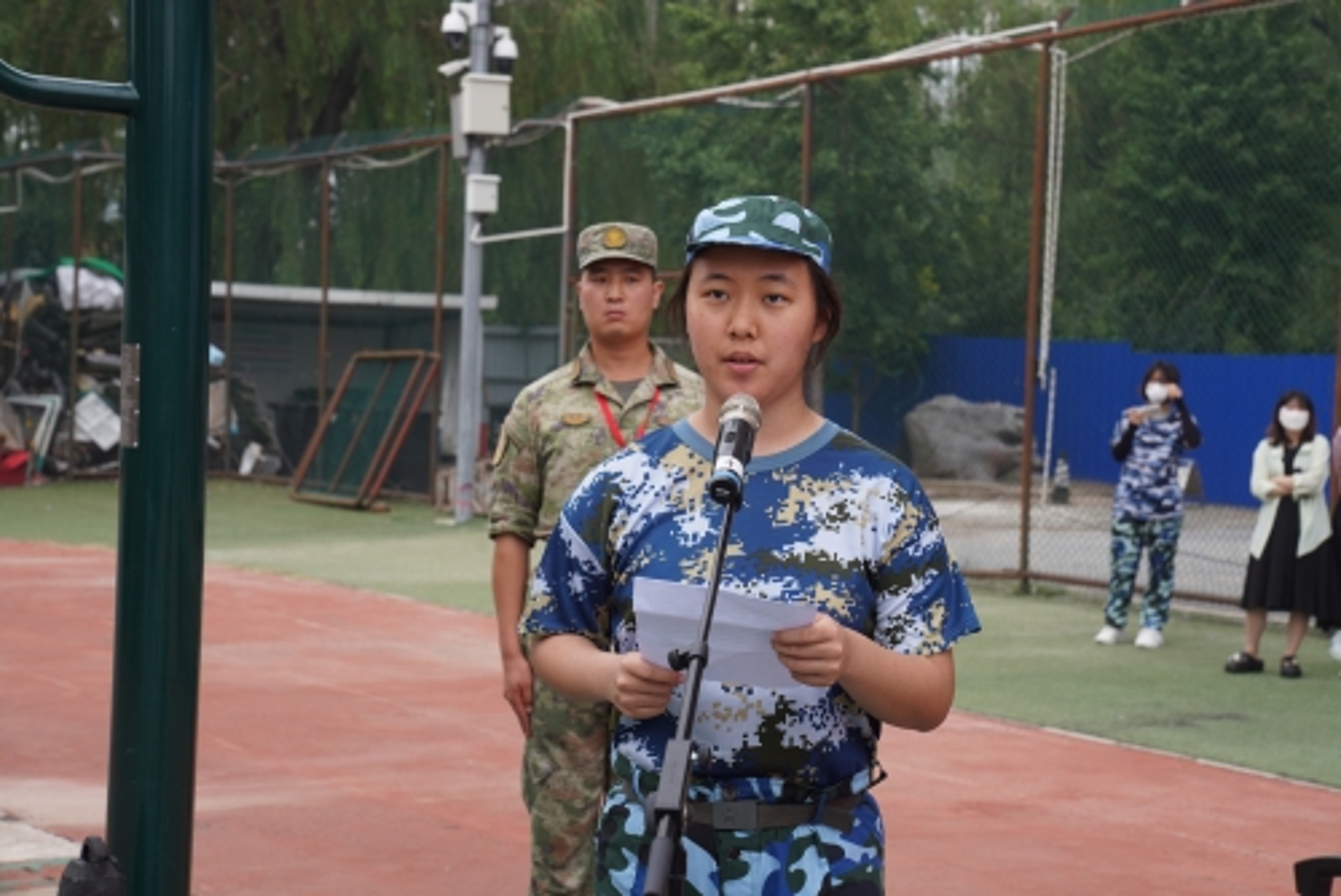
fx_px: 2609
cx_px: 670
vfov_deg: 19.5
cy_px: 448
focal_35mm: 70
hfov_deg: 28.8
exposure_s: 1/200
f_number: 7.1
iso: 200
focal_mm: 70
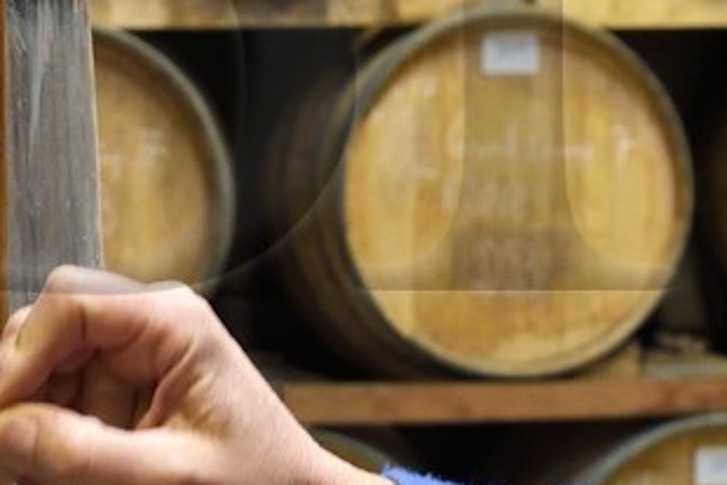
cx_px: 406
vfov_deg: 8.2
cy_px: -90
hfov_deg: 12.4
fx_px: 3333
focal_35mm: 165
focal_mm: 32
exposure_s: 1/50
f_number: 5.6
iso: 1600
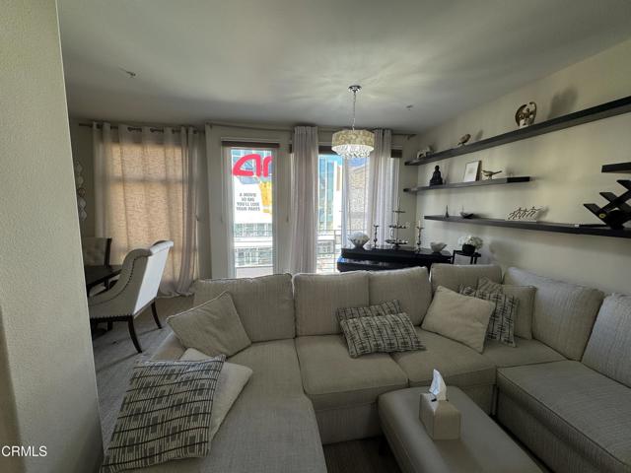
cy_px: 236
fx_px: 255
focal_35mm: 14
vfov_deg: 85.7
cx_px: 316
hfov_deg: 102.1
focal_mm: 2.22
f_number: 2.2
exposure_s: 1/101
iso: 40
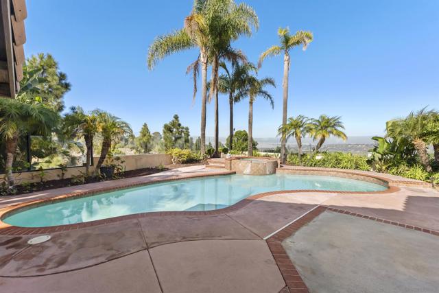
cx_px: 220
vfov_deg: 73.8
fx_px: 195
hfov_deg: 96.7
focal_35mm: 16
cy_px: 146
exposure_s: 1/800
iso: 500
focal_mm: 16
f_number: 8
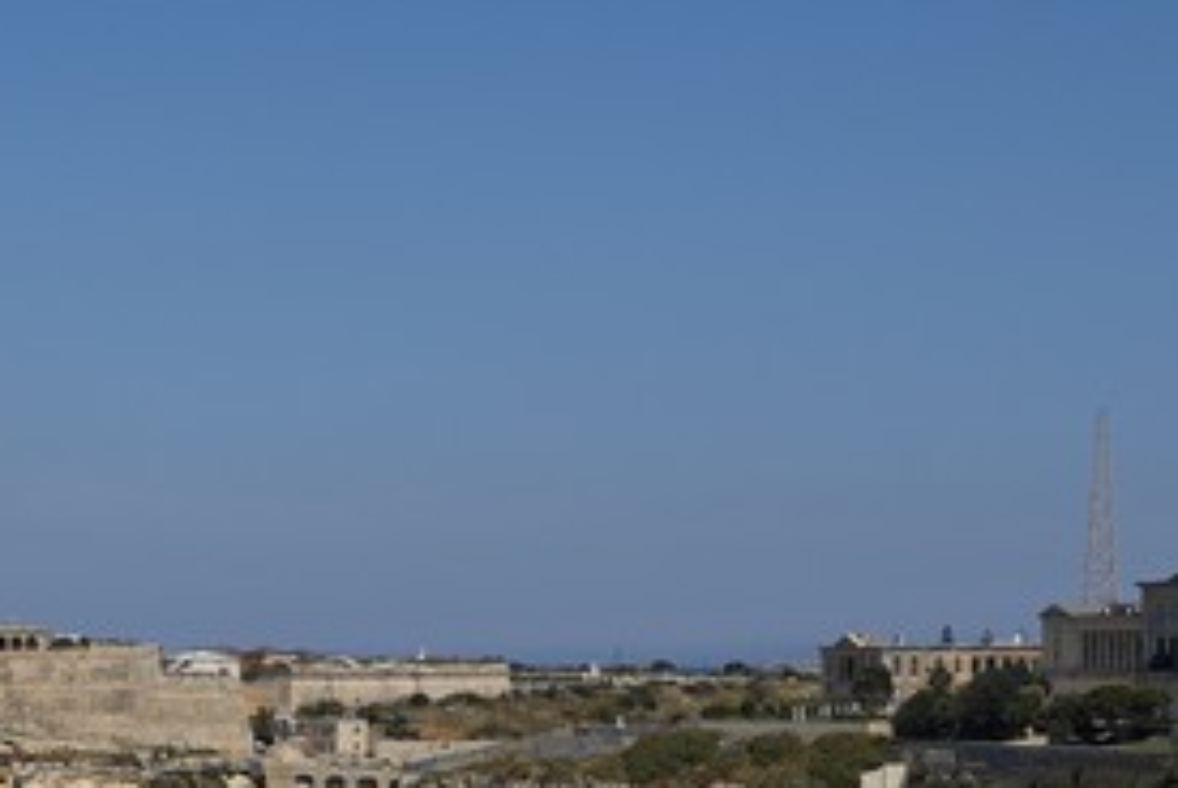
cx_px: -214
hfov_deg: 16.1
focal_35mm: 122
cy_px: 758
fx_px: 3996
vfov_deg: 11.2
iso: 100
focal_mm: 28
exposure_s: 1/800
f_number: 8
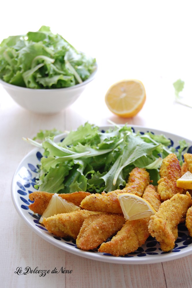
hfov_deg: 18.9
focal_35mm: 72
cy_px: 144
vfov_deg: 28.1
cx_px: 96
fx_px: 577
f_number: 5.6
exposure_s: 1/60
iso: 720
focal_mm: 48
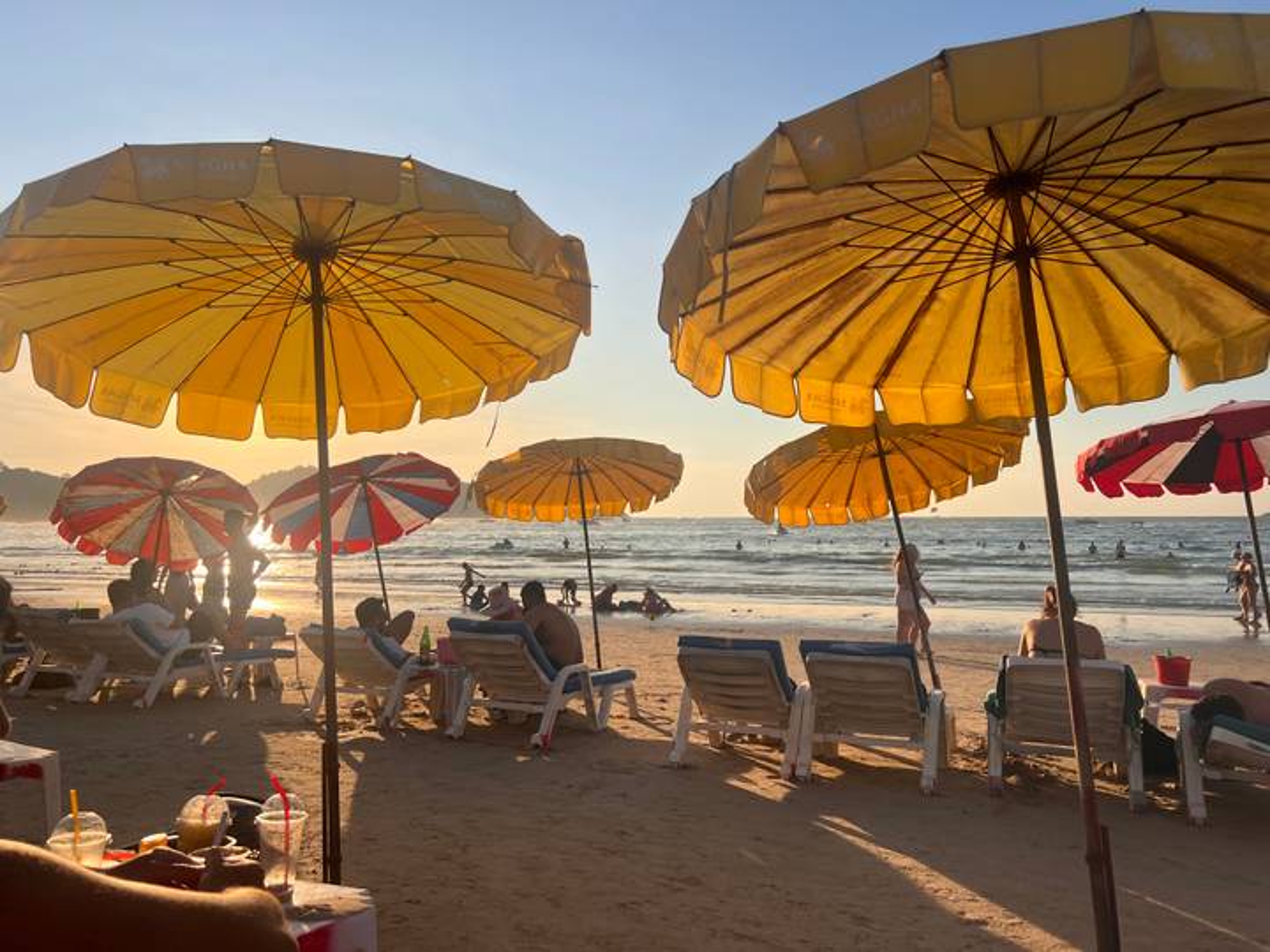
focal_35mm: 26
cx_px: 635
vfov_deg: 53.1
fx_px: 954
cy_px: 476
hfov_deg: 67.3
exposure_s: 1/4444
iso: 50
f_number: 1.5
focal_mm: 5.7
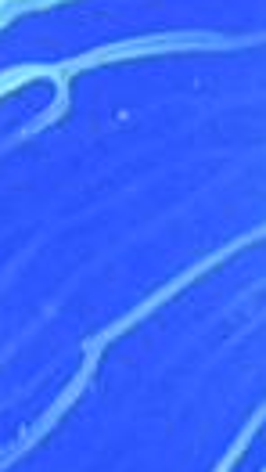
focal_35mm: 1285
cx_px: 1028
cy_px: 268
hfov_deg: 0.9
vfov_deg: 1.7
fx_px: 16062
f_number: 5.6
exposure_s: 1/60
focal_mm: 105
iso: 3600
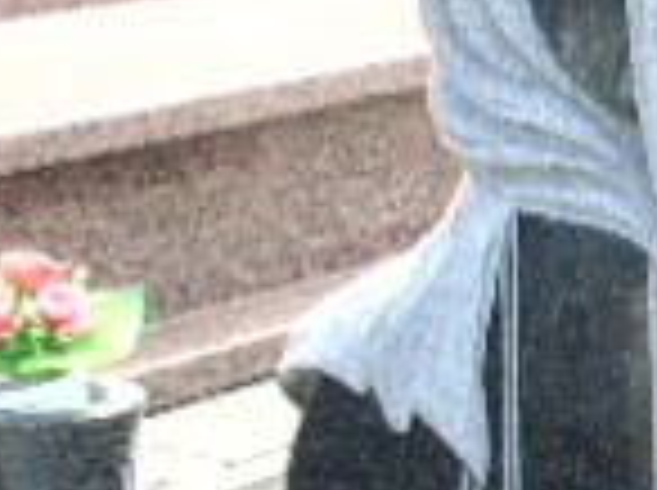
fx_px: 3828
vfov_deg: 7.3
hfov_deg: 9.3
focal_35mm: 202
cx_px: 1224
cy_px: 566
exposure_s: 1/125
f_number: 4.1
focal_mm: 8.2
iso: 80
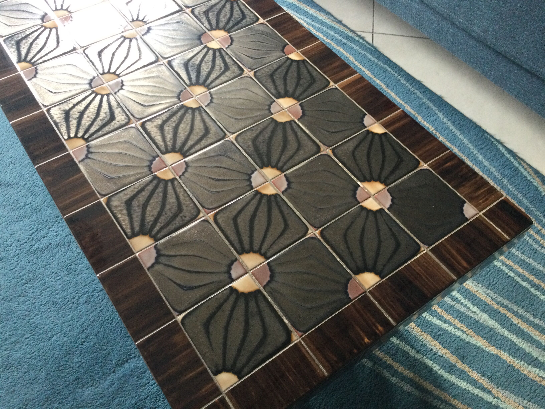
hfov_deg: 58.4
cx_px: 272
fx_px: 488
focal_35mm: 31
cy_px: 204
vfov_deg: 45.4
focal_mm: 3.3
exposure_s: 1/33
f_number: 2.4
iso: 200
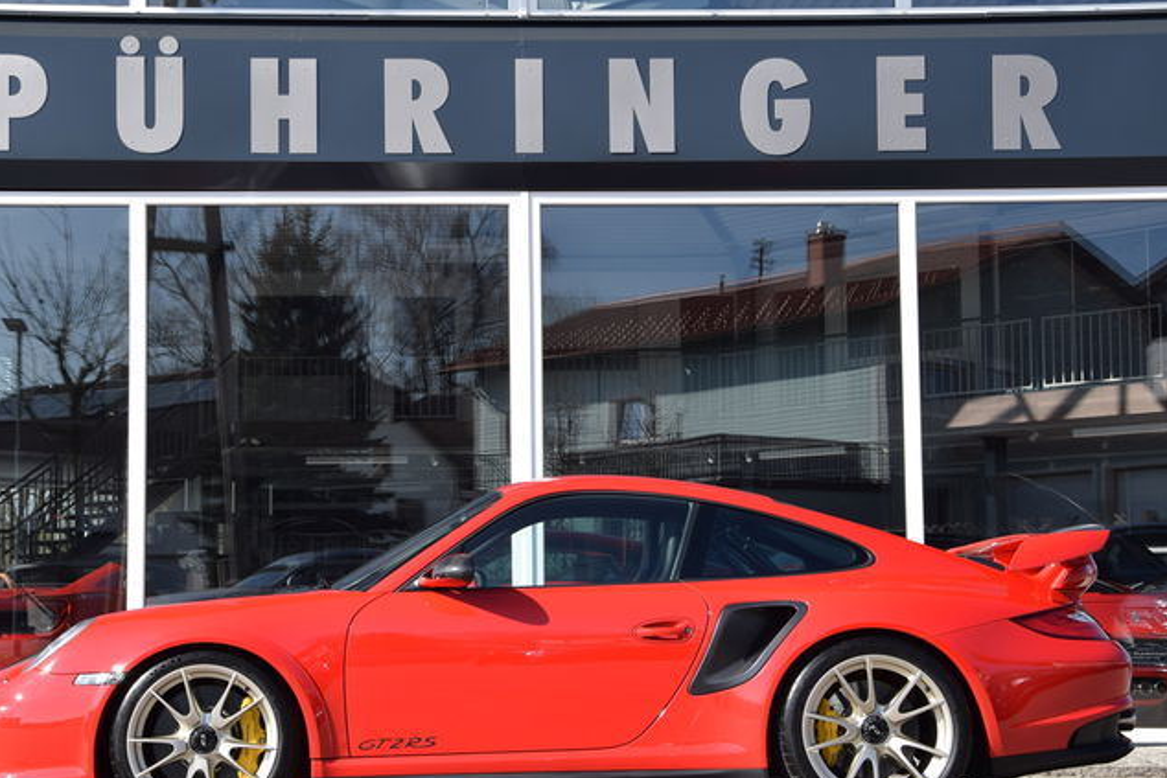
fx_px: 2062
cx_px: 523
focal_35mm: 64
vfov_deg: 21.4
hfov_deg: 31.6
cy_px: 419
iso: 200
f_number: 9
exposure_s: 1/320
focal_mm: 35
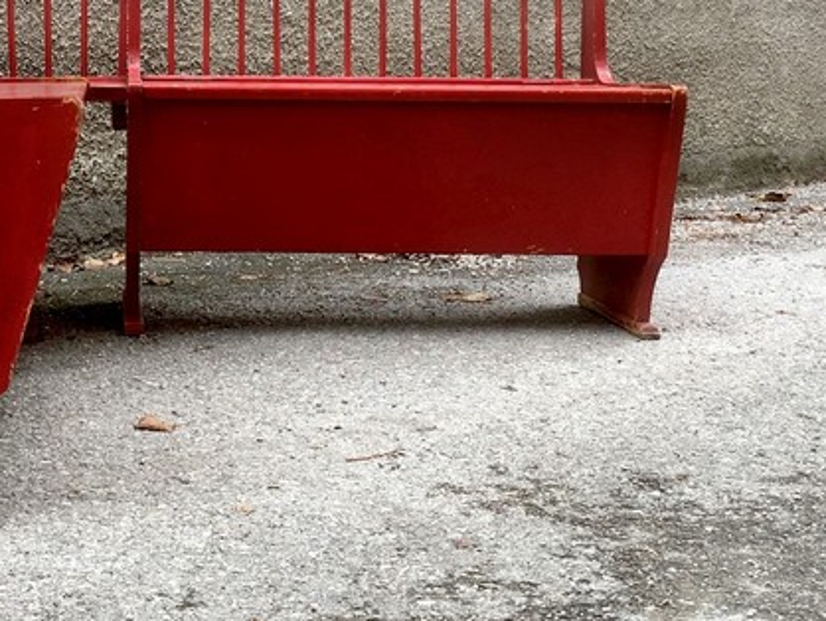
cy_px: 125
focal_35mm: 59
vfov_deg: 24.4
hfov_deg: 31.4
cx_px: 111
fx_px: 1409
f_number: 2.2
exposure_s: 1/153
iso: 25
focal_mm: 4.15
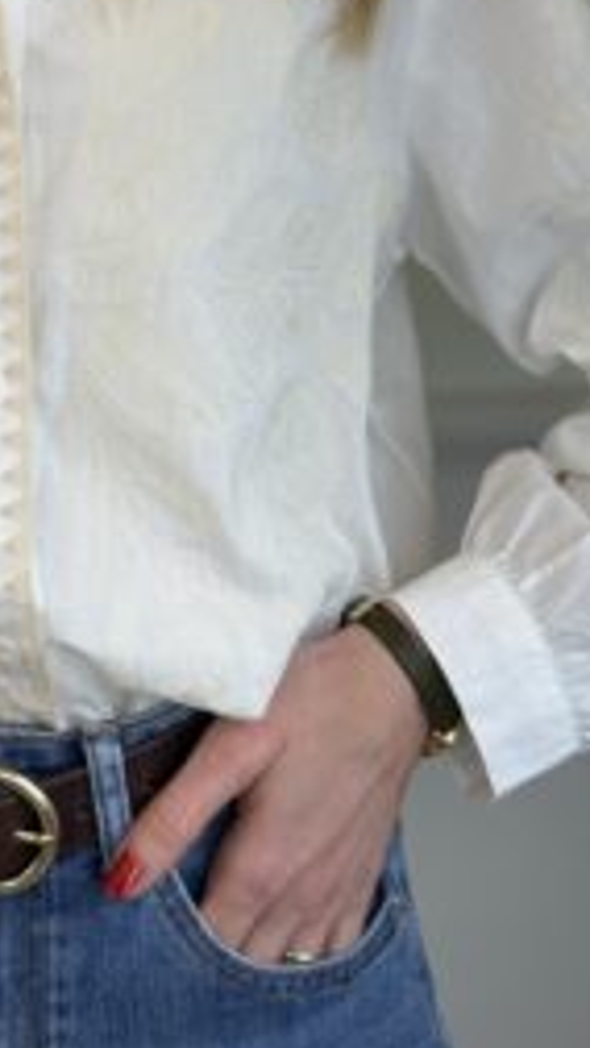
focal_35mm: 83
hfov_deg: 14.3
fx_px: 2305
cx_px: -21
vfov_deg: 25.2
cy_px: 237
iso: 64
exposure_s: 1/396
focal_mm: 6.76
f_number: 1.78
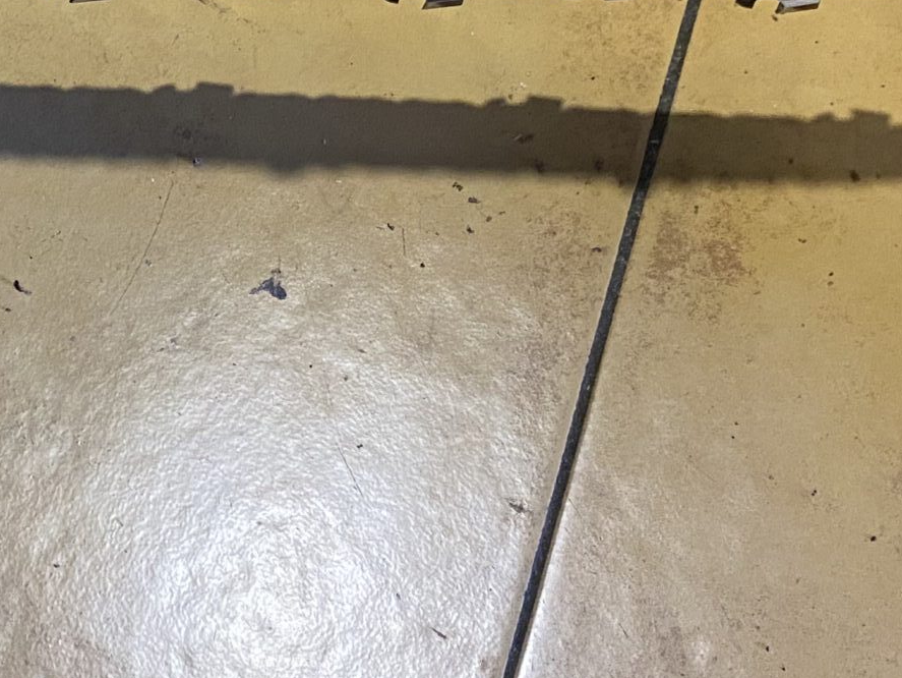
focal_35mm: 75
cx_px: 46
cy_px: 203
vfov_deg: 19.6
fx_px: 1955
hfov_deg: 25.0
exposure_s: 1/60
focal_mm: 4.25
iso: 320
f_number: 1.8
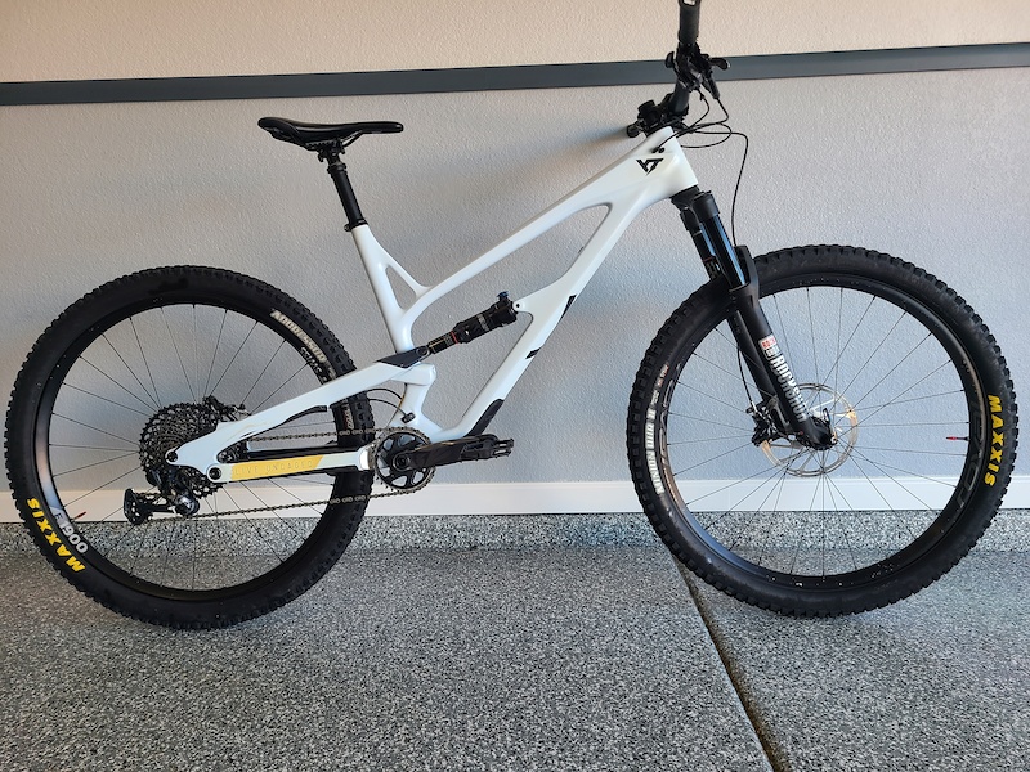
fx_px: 774
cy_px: 386
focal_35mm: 26
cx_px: 515
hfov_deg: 67.3
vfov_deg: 53.1
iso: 50
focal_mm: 5.4
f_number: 1.8
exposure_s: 1/120
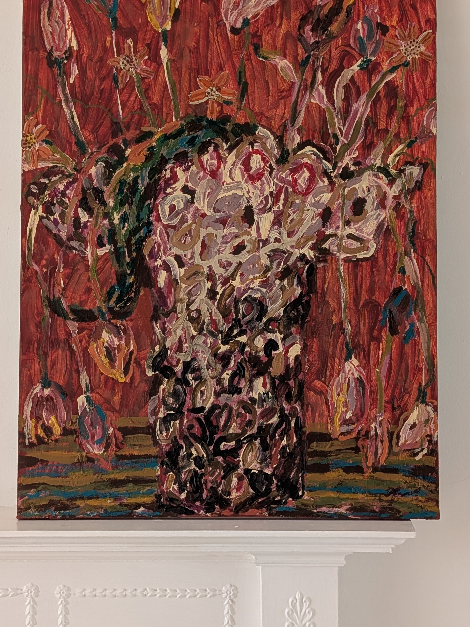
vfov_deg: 26.7
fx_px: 1322
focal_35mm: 73
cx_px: 246
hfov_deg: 20.2
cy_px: 332
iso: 18
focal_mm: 6.9
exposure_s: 1/64.7
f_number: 1.68
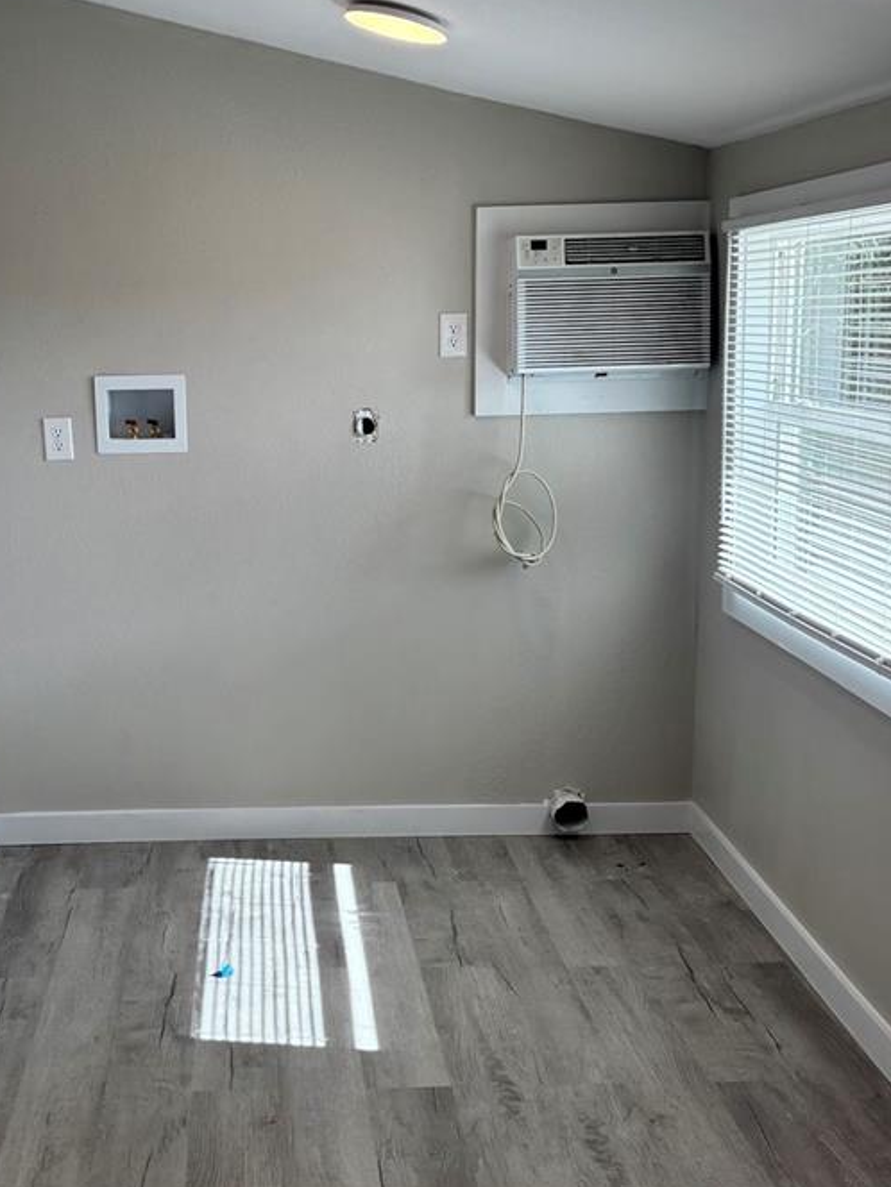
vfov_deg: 40.4
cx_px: 295
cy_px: 624
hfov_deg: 30.6
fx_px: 1613
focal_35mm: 47
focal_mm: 5.96
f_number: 1.6
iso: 50
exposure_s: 1/159
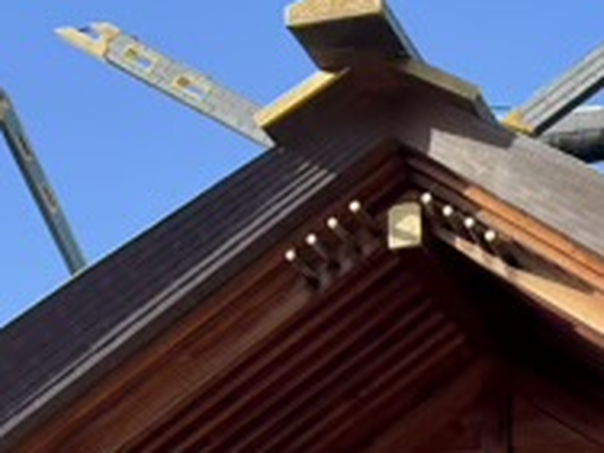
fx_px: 1693
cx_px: 733
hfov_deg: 19.1
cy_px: 724
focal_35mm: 97
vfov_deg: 14.1
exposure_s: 1/1178
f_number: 1.6
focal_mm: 5.96
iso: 50
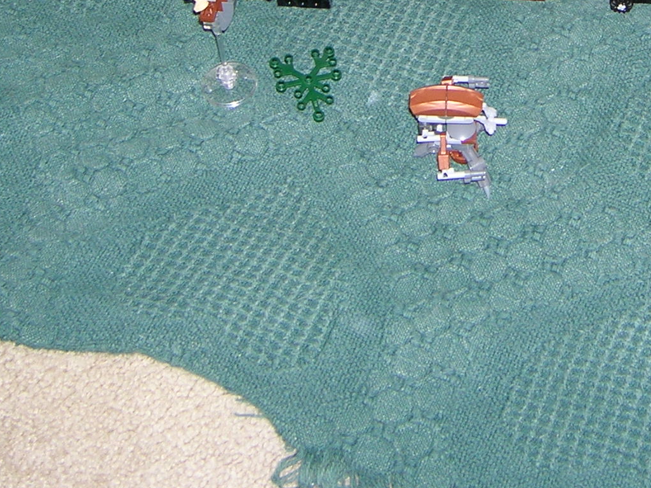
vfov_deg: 16.4
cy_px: -115
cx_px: 540
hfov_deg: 22.4
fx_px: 1618
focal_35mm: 86
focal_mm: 5.7
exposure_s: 1/60.1
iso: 50
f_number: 2.9
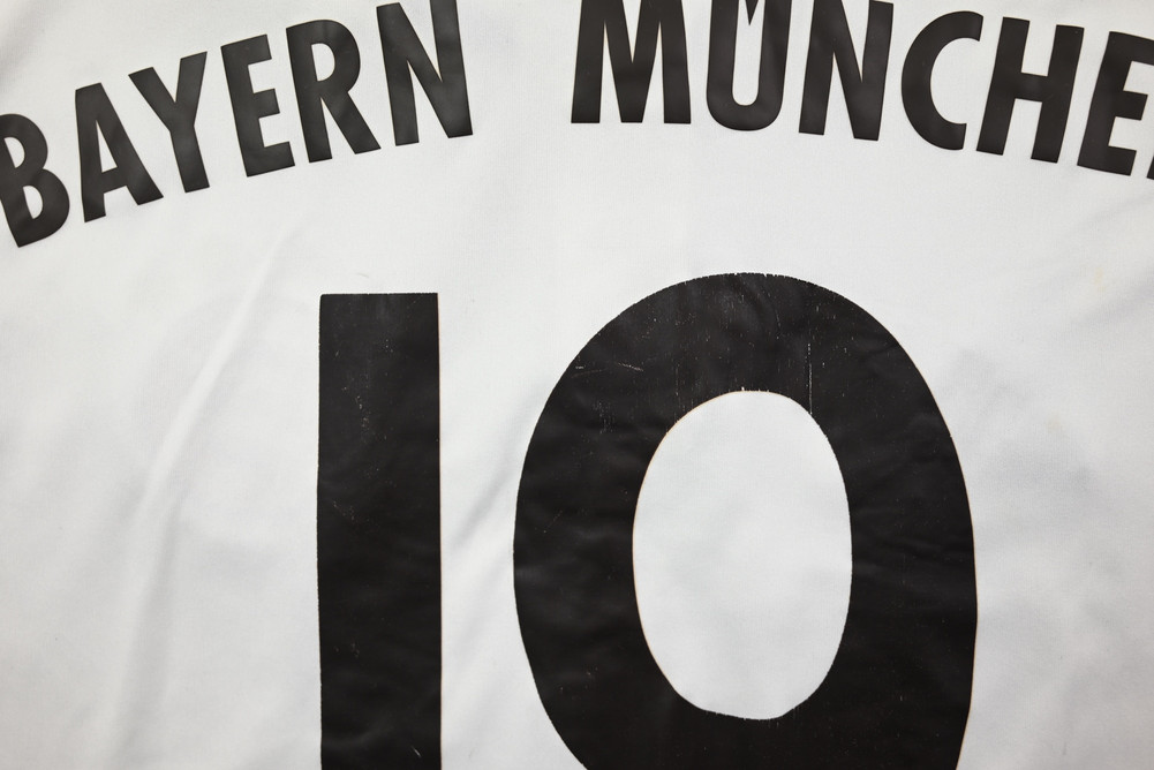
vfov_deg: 41.7
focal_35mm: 32
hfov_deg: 59.5
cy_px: 385
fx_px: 1010
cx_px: 577
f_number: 4.8
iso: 200
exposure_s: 1/125
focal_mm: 31.5
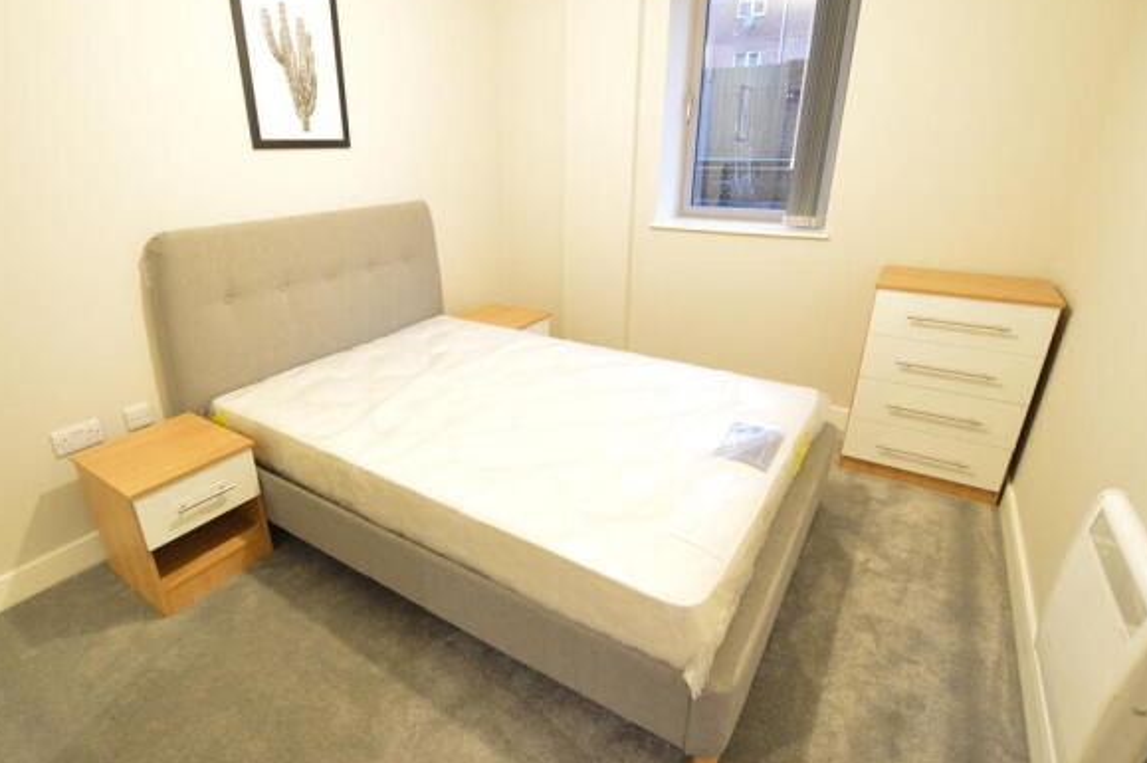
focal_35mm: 17
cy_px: 373
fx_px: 541
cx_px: 511
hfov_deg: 93.0
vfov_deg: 70.3
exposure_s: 1/15
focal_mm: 10
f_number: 3.5
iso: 2000
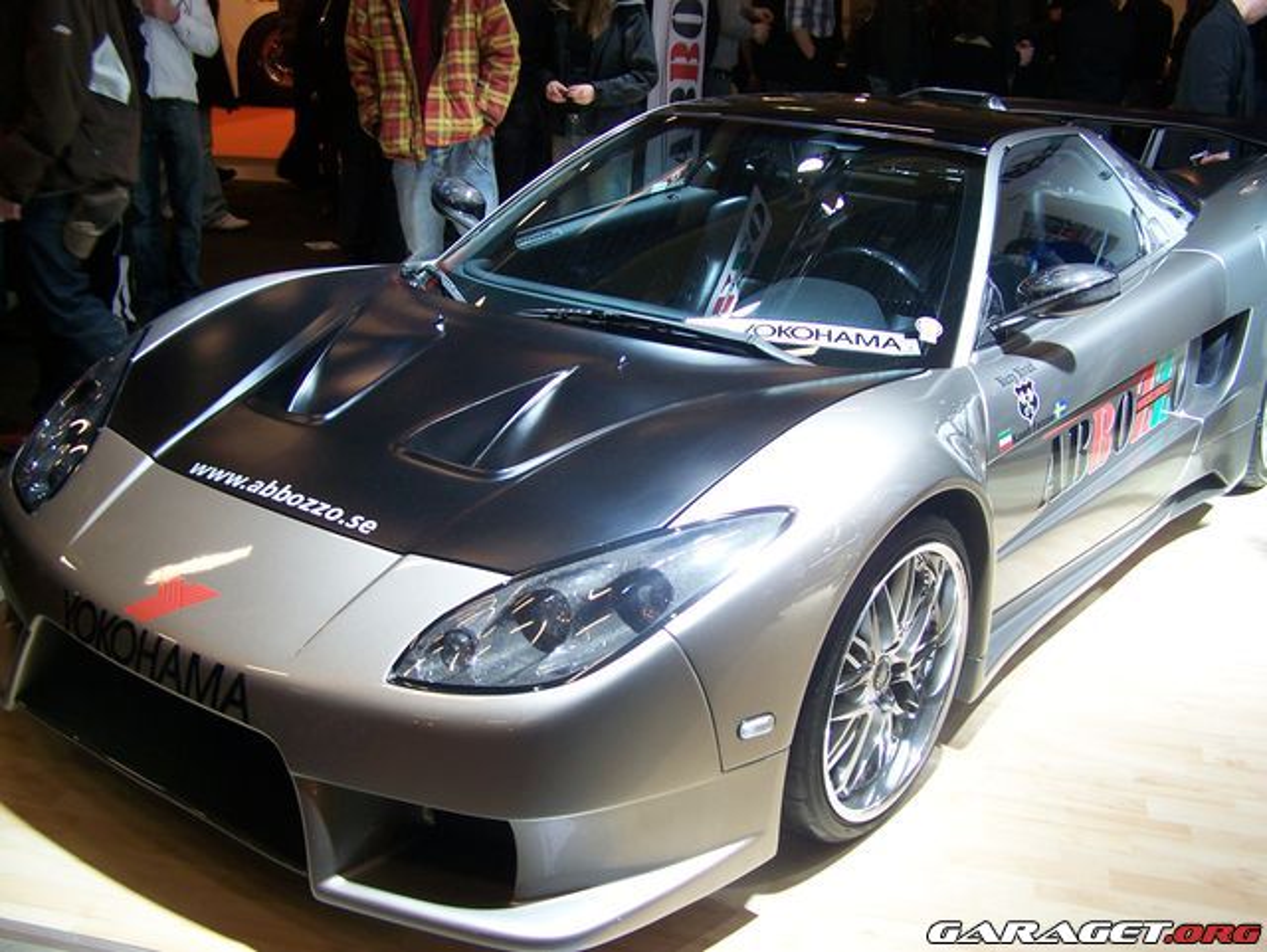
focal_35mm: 38
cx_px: 634
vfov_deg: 37.8
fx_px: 1392
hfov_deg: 48.9
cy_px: 476
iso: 80
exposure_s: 1/30
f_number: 2.8
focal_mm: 6.3
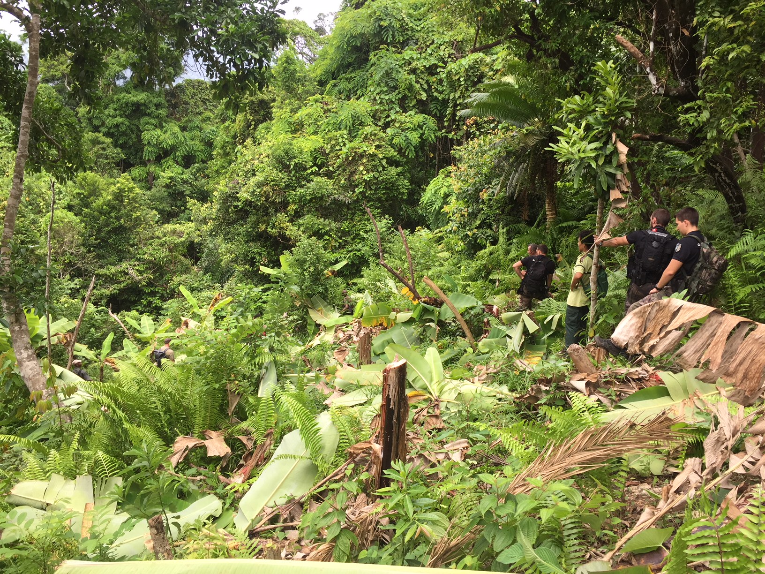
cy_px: 287
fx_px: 641
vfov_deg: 48.2
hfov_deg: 61.7
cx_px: 382
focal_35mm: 29
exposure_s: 1/237
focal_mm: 4.15
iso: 32
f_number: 2.2
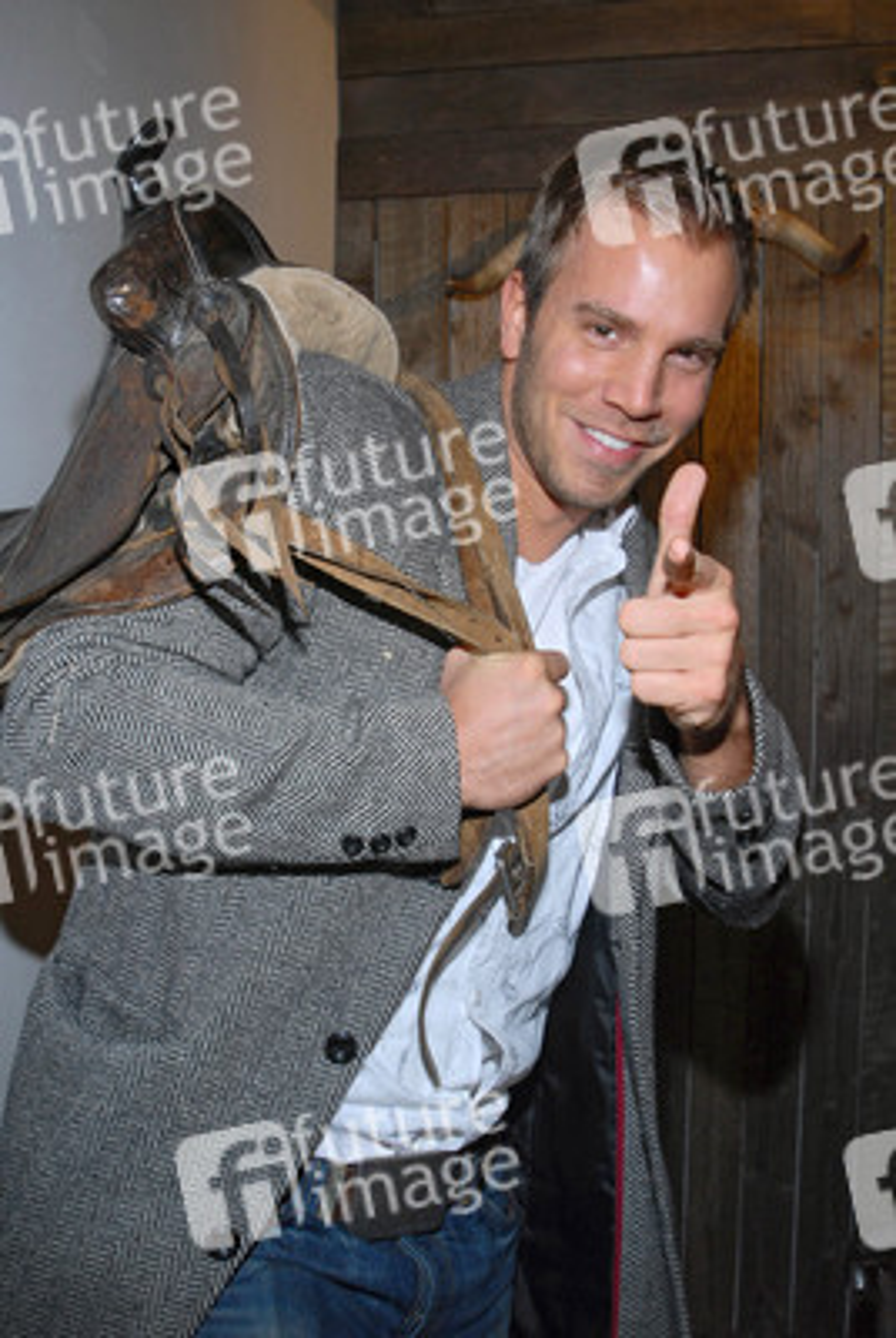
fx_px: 1786
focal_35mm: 48
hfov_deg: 28.2
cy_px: 669
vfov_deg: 41.1
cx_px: 448
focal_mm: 32
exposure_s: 1/80
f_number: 8
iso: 400
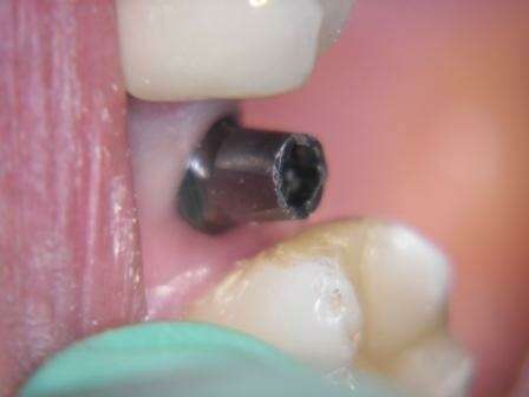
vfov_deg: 3.4
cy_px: 198
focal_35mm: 432
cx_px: 264
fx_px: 6602
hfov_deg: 4.6
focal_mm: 72
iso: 64
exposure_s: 1/200
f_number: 3.7
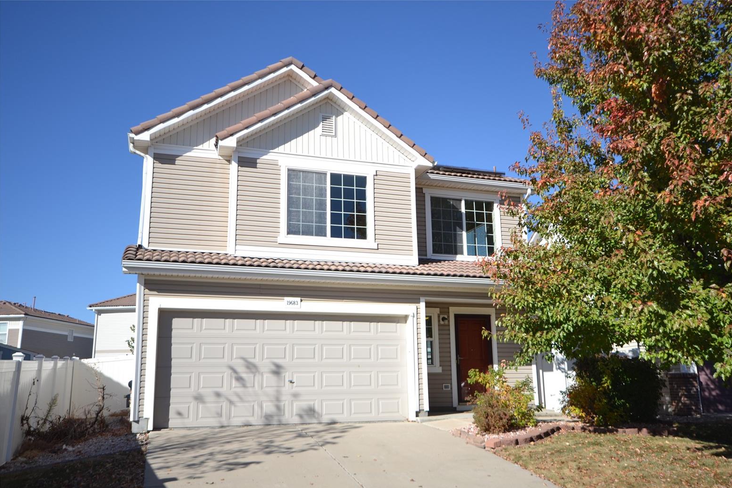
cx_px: 377
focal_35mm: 31
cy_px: 252
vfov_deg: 42.3
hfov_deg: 60.3
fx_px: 630
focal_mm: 20
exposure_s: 1/320
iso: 100
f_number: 6.3
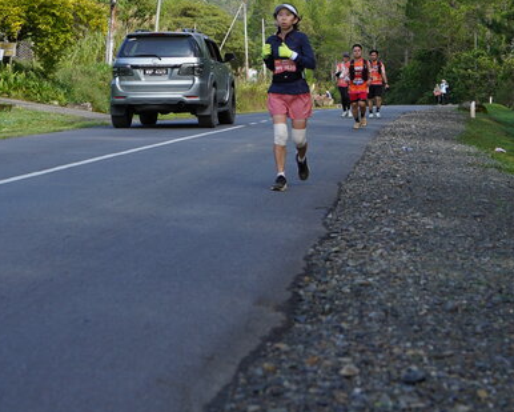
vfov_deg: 15.4
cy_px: 46
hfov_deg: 19.4
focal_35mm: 99
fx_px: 1506
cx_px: 275
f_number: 2.8
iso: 125
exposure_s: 1/500
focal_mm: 34
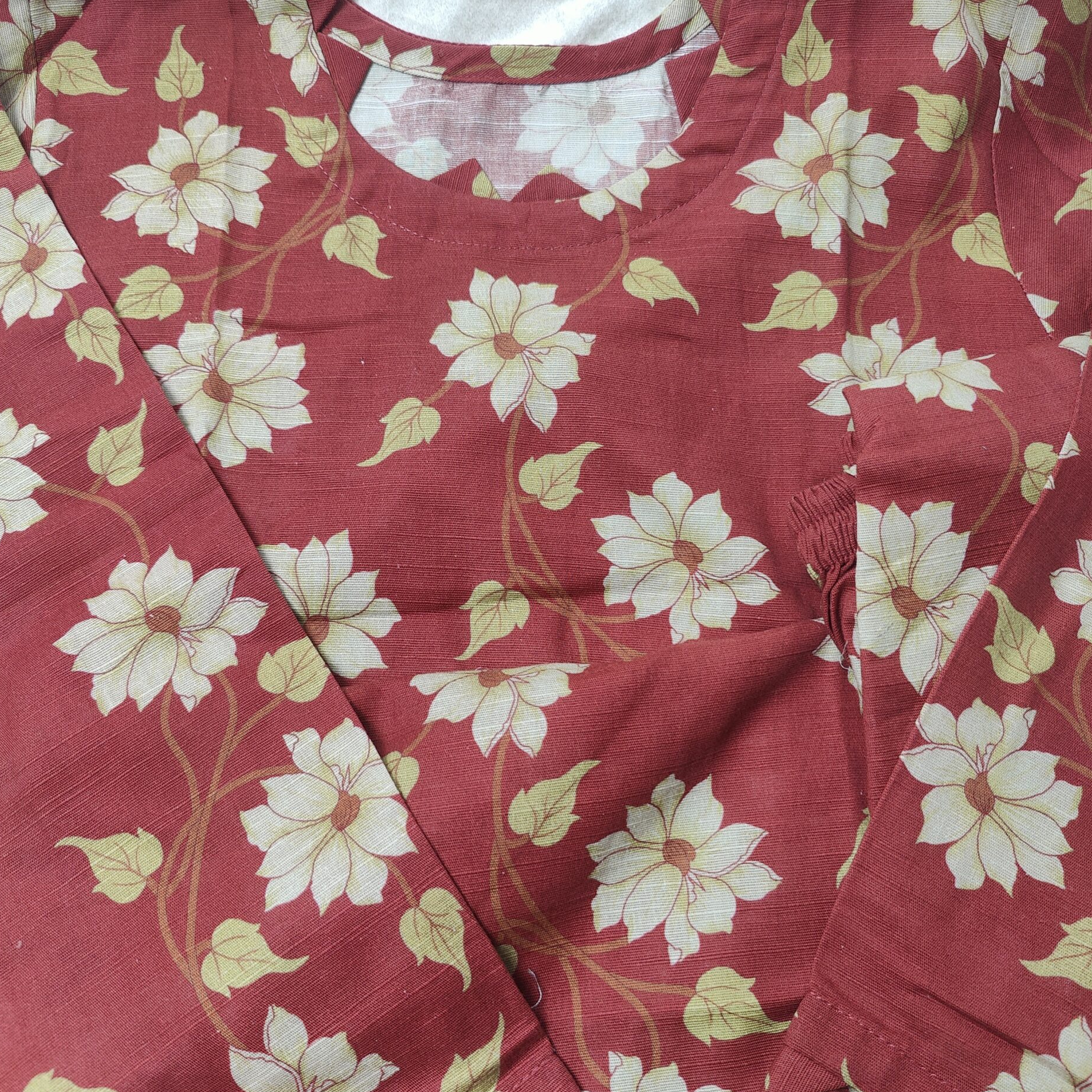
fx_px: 999
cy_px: 572
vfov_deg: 57.3
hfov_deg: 57.3
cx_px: 539
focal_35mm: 28
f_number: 1.8
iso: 200
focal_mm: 6.06
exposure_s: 1/50
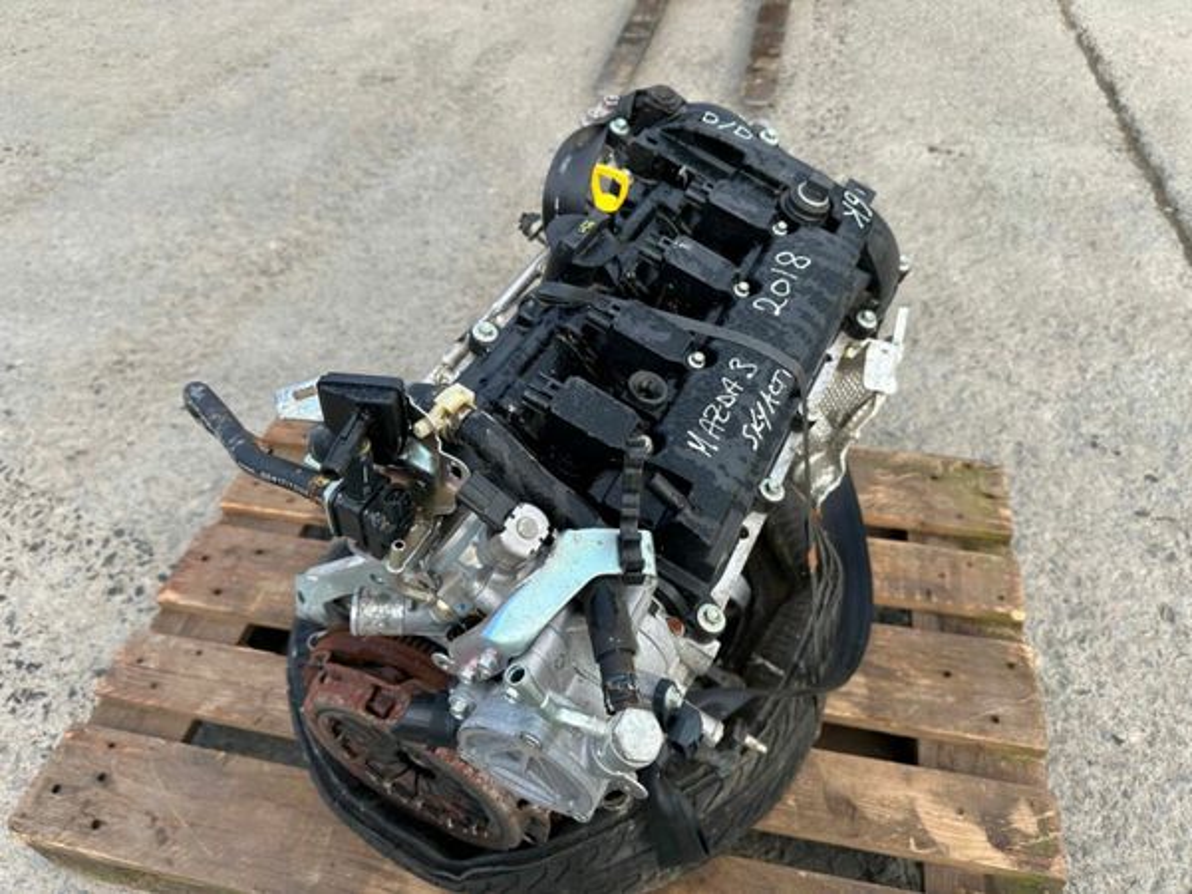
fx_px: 826
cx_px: 596
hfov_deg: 71.6
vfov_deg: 56.8
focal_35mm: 24
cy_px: 447
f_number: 1.78
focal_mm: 6.86
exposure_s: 1/872
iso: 80
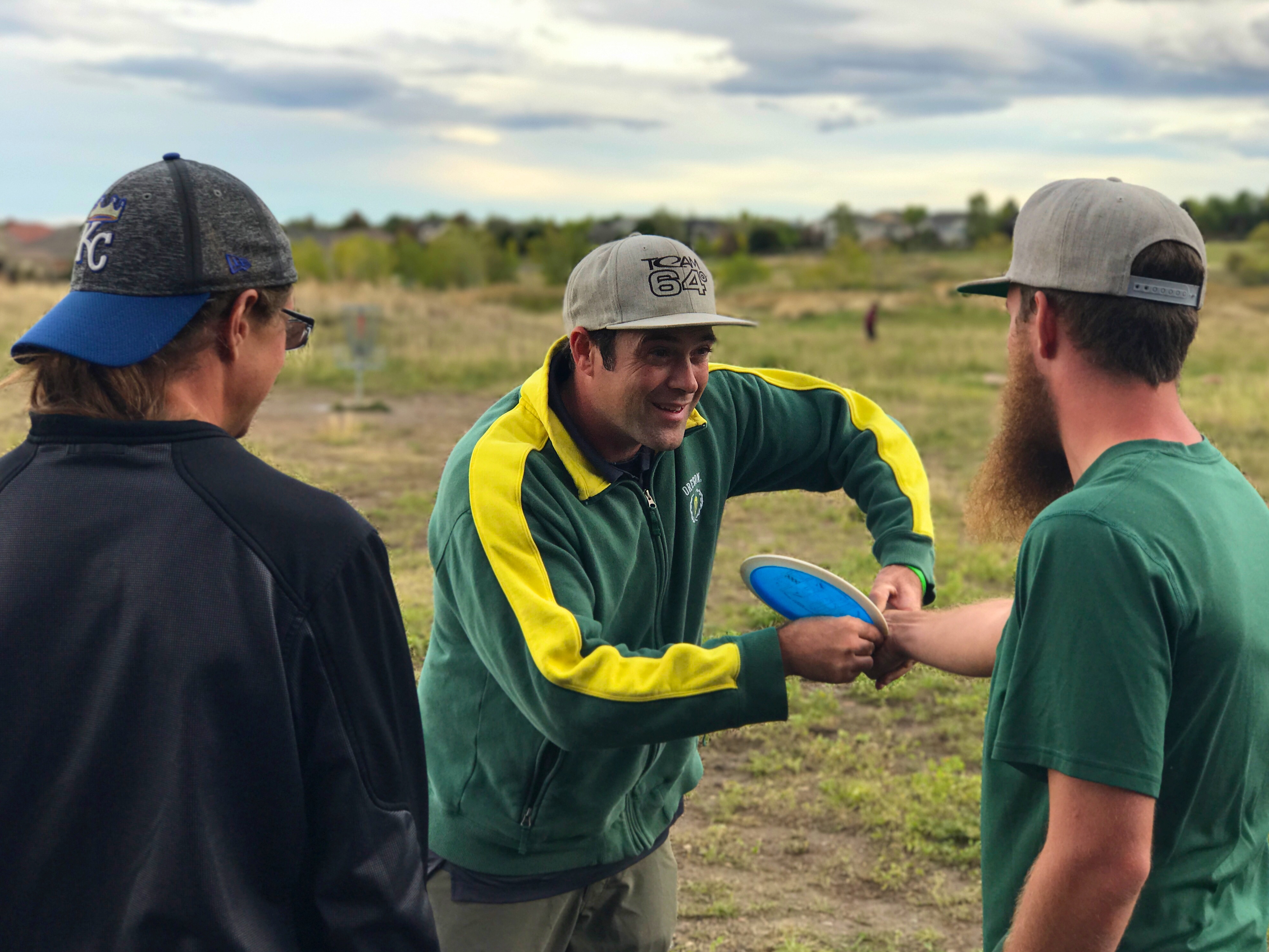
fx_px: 2126
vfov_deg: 25.2
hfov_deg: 33.2
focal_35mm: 58
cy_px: 482
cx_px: 643
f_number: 2.8
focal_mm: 6.6
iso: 20
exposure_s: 1/182
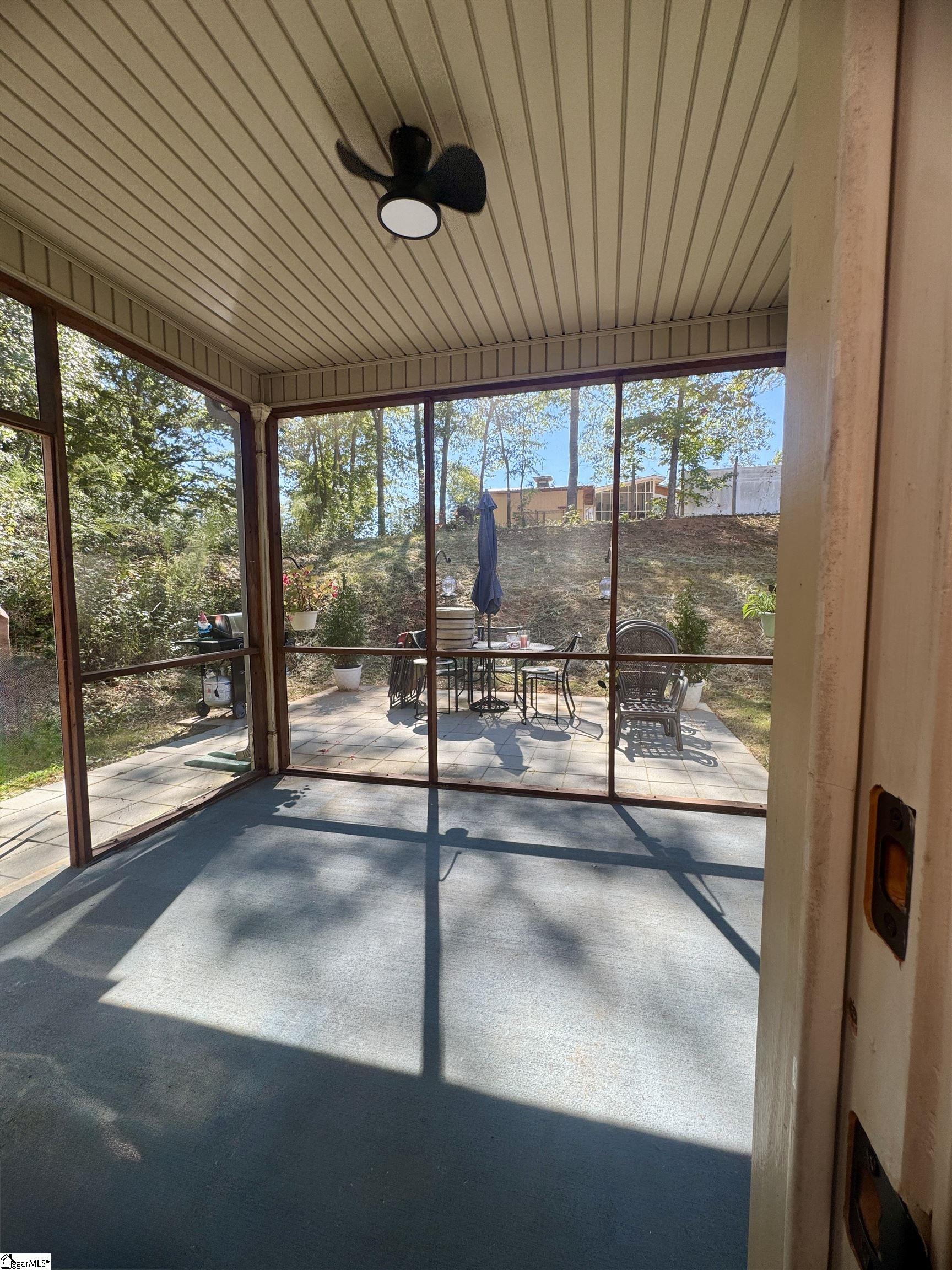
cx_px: 476
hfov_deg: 85.7
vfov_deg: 102.1
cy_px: 635
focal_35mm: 14
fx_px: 513
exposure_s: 1/250
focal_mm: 2.22
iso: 40
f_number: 2.2
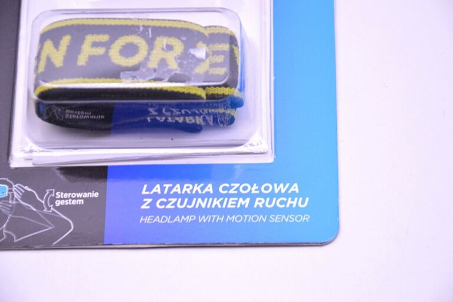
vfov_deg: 8.7
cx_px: 226
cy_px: 151
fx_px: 1982
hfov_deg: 13.0
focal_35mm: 158
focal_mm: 105
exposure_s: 1/125
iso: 400
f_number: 5.6
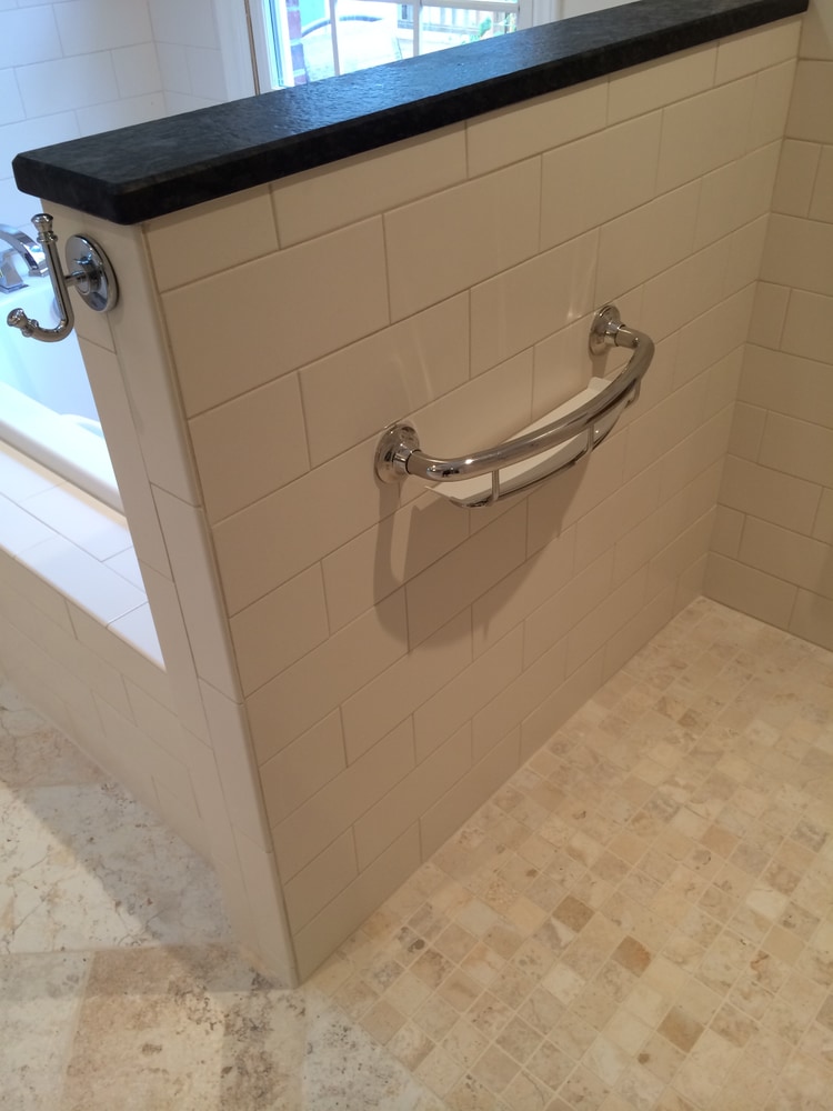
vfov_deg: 60.0
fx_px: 963
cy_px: 556
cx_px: 416
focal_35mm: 30
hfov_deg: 46.8
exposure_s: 1/30
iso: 80
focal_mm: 4.12
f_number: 2.2
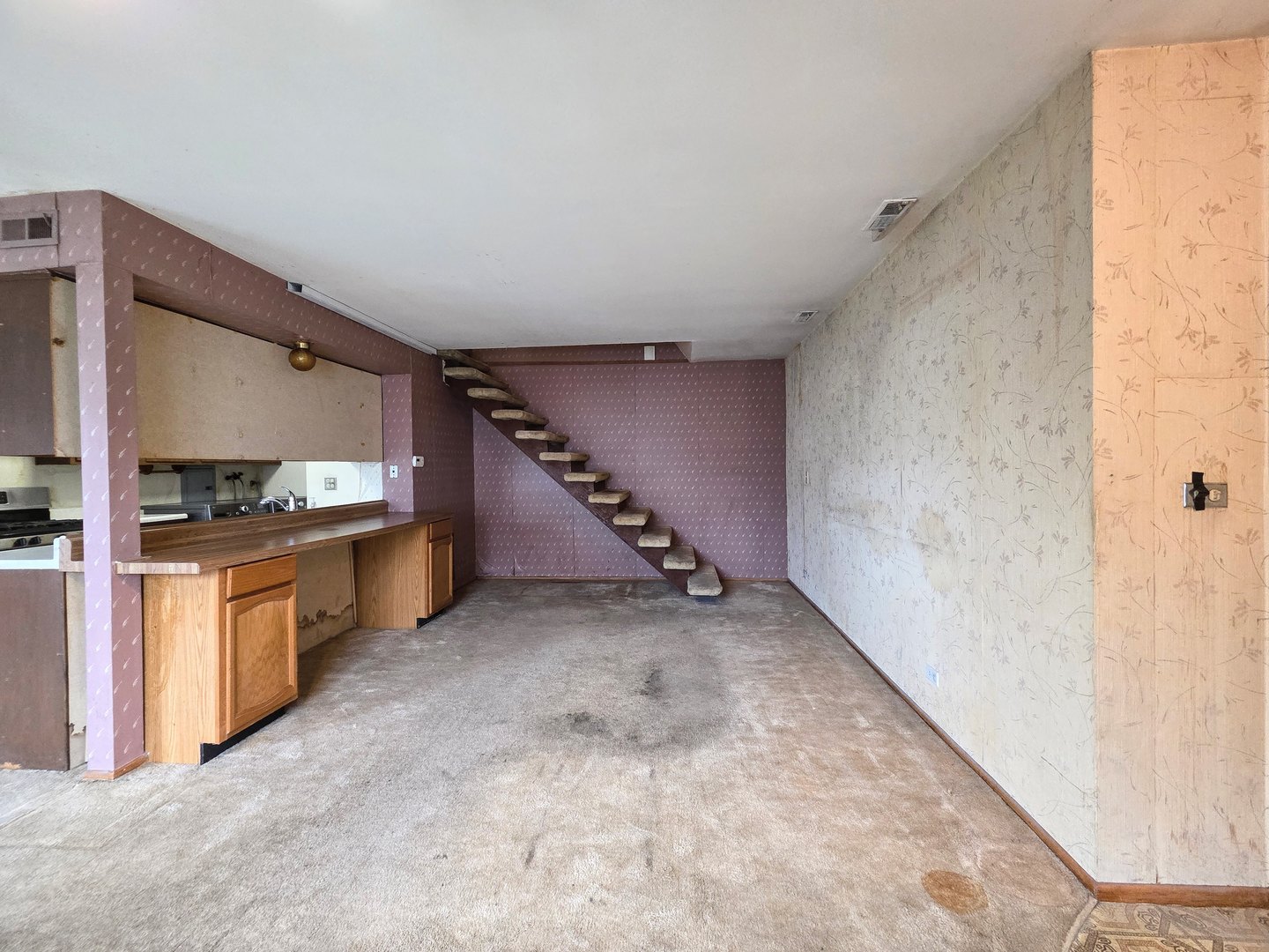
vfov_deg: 89.9
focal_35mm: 13
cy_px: 476
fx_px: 477
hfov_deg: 106.2
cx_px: 634
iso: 400
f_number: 2.2
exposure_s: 1/60
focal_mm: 2.2
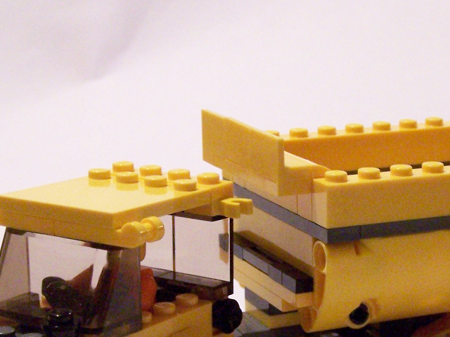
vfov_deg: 13.6
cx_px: 312
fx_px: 1404
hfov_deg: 18.1
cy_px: 317
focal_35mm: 108
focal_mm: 8
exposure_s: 1/15
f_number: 3
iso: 400
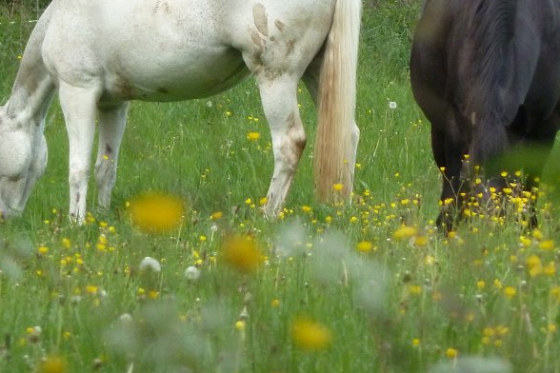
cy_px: 58
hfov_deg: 4.4
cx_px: 283
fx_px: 7326
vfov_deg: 2.9
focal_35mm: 471
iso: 400
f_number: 4.7
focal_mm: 42.6
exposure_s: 1/400
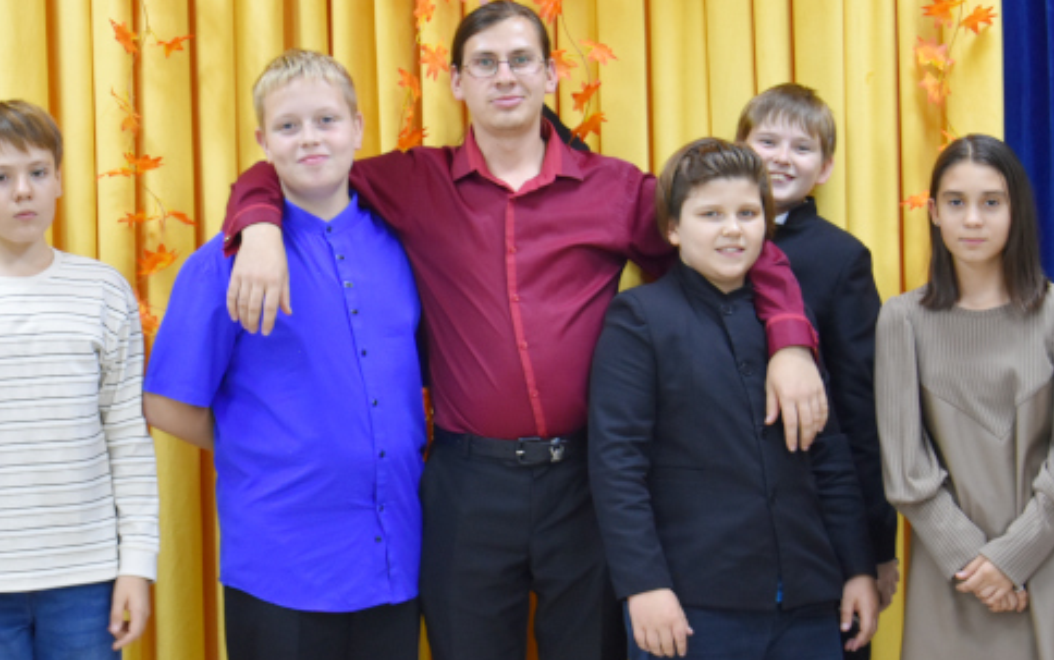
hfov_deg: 19.6
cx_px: 436
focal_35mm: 106
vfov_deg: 12.3
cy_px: 173
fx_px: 3046
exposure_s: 1/60
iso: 1000
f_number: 4.8
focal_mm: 42
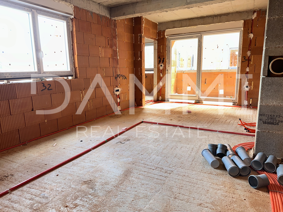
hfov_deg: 71.6
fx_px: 196
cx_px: 142
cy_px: 106
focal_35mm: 24
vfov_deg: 56.8
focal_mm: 6.86
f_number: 1.78
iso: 50
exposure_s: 1/34
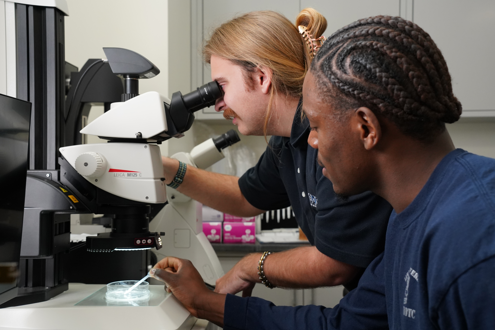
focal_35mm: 44
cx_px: 248
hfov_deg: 44.5
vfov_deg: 30.5
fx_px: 605
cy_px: 165
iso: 4000
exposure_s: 1/400
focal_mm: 44
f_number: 6.3
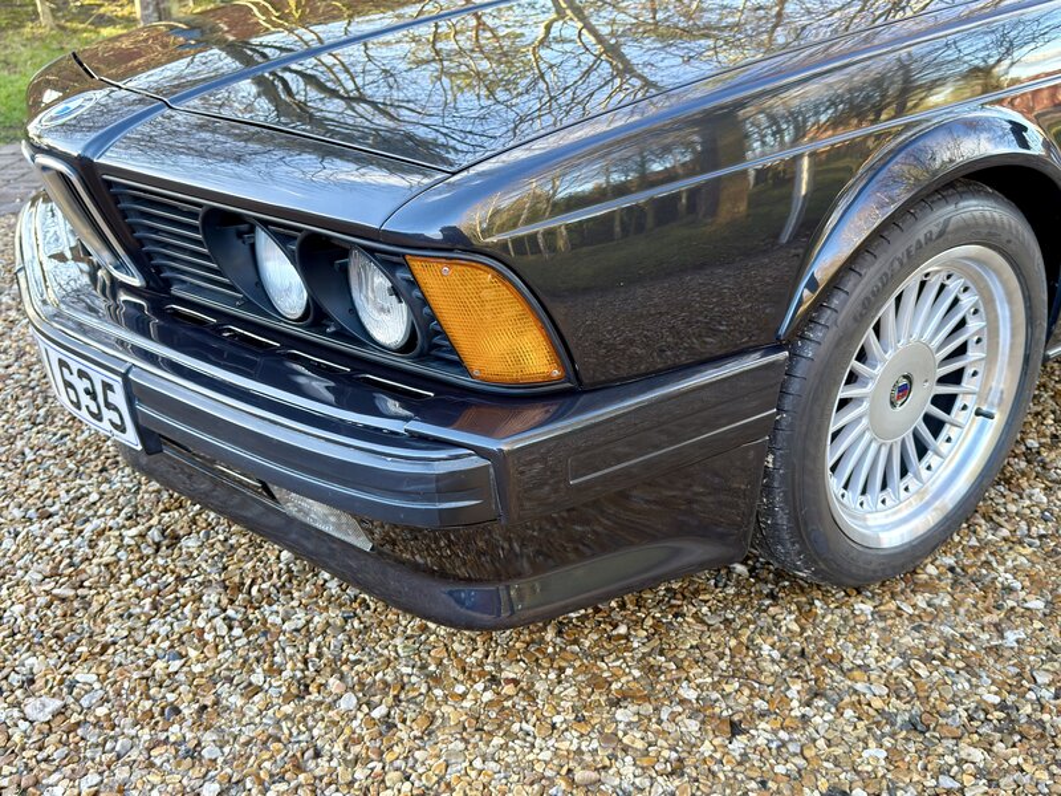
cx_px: 530
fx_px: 1073
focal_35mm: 35
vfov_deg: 40.7
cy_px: 398
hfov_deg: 52.6
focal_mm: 6.76
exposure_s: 1/132
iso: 100
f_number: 1.78
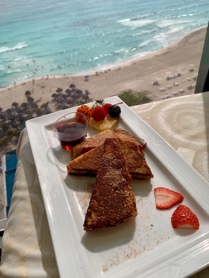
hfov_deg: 53.1
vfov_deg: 67.3
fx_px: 209
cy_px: 139
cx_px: 104
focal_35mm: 26
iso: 25
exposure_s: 1/121
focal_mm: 4.25
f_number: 1.8
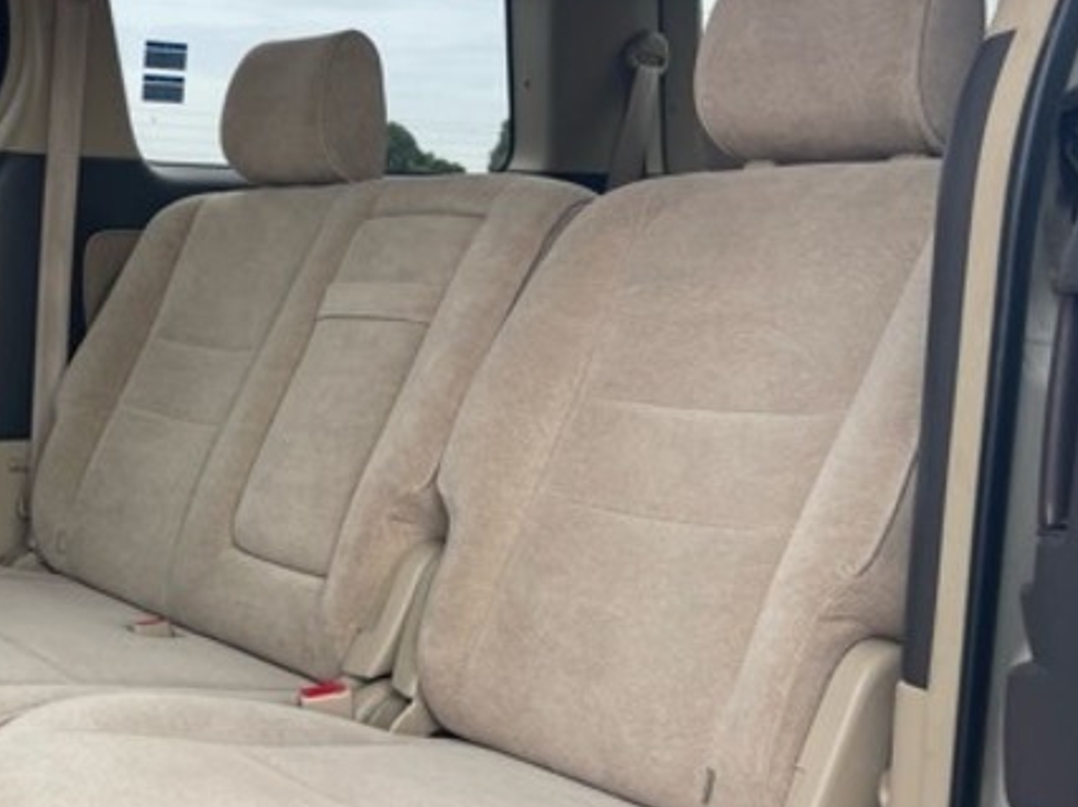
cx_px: 390
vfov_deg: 30.5
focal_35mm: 47
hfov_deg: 40.1
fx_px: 1463
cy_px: 574
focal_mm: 5.1
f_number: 1.6
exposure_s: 1/406
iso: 32
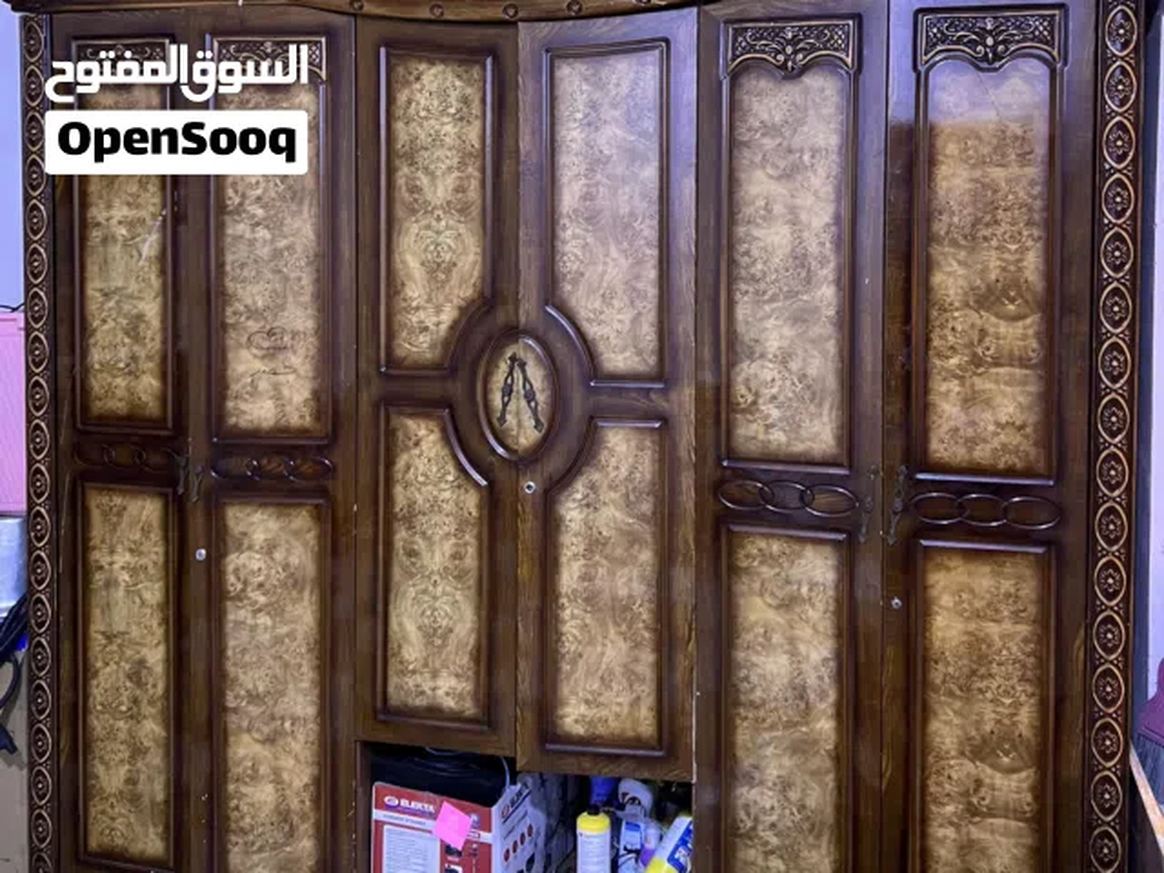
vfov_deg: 53.1
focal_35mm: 26
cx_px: 582
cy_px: 436
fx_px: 874
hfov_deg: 67.3
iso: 500
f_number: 1.5
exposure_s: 1/33
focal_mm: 5.7
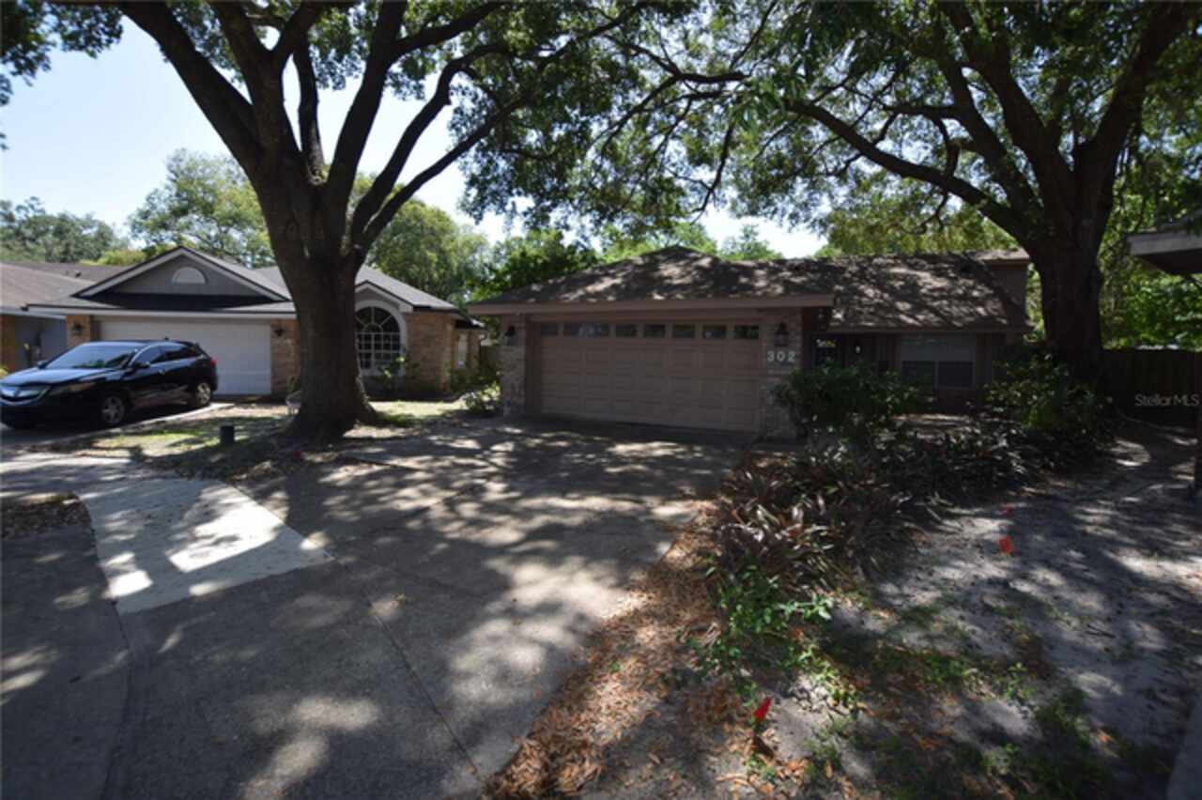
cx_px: 601
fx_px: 501
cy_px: 400
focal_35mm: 15
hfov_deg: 100.4
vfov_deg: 77.3
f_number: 6.3
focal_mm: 10
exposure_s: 1/160
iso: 100
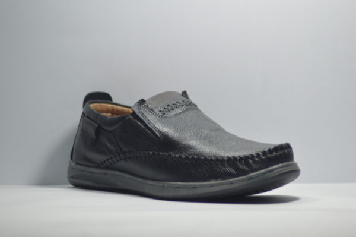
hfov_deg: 10.2
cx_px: 178
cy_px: 118
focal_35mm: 202
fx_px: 2001
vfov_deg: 6.8
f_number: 4.2
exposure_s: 1/125
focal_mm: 135
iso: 640
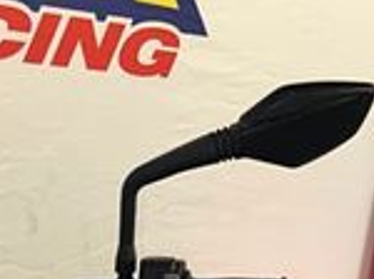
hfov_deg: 16.3
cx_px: -182
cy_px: 580
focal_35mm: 111
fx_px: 1197
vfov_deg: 11.7
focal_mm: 5.7
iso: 50
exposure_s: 1/45
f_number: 1.5
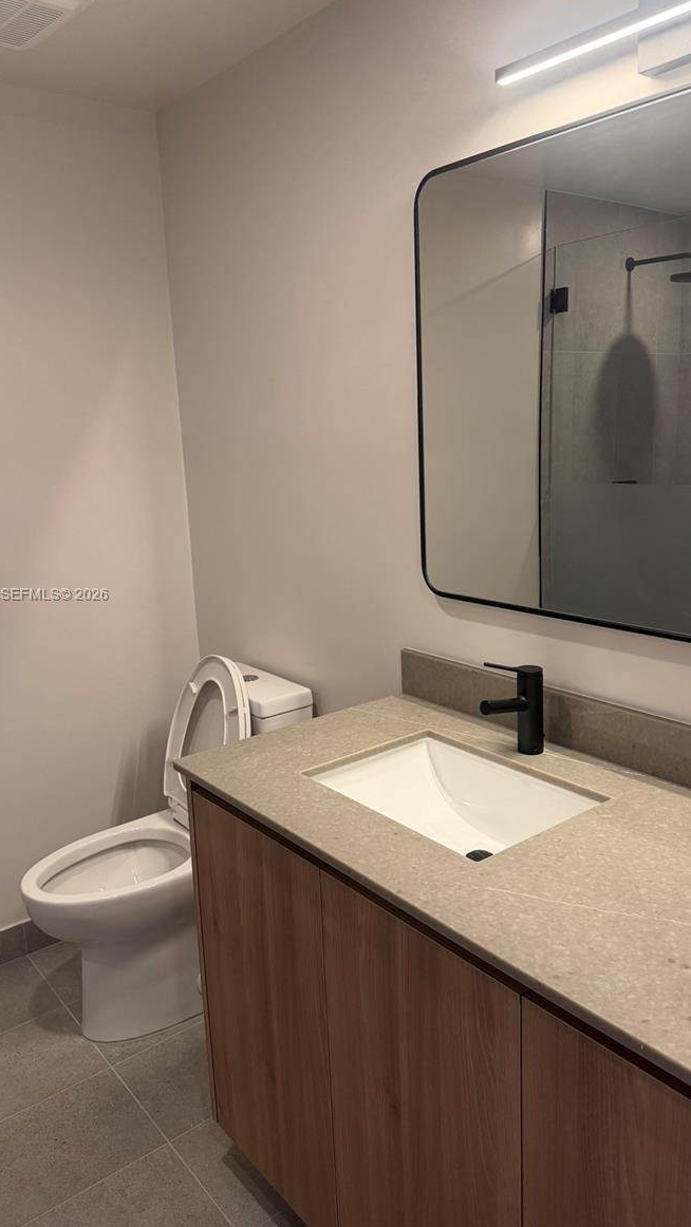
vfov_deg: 69.8
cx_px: 388
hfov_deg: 42.8
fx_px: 879
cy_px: 596
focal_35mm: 27
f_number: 1.78
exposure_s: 1/120
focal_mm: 6.76
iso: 250
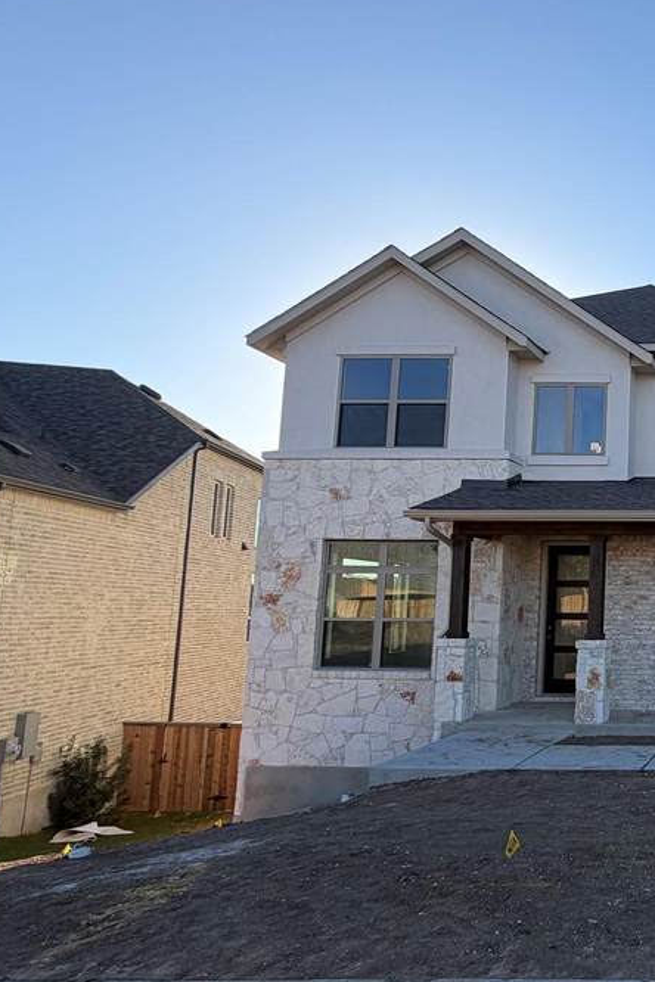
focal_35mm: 28
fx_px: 764
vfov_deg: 65.4
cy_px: 523
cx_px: 785
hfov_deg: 36.1
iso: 32
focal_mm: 2.22
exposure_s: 1/770
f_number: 2.2
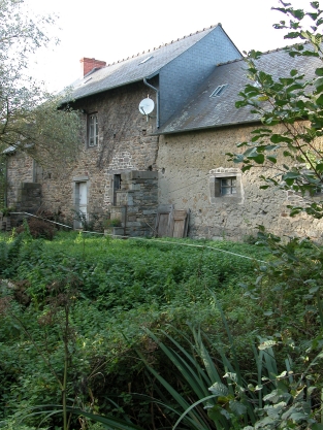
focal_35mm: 43
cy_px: 200
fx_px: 535
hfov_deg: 33.6
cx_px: 159
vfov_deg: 43.8
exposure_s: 1/68.5
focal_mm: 8.9
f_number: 3.2
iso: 100
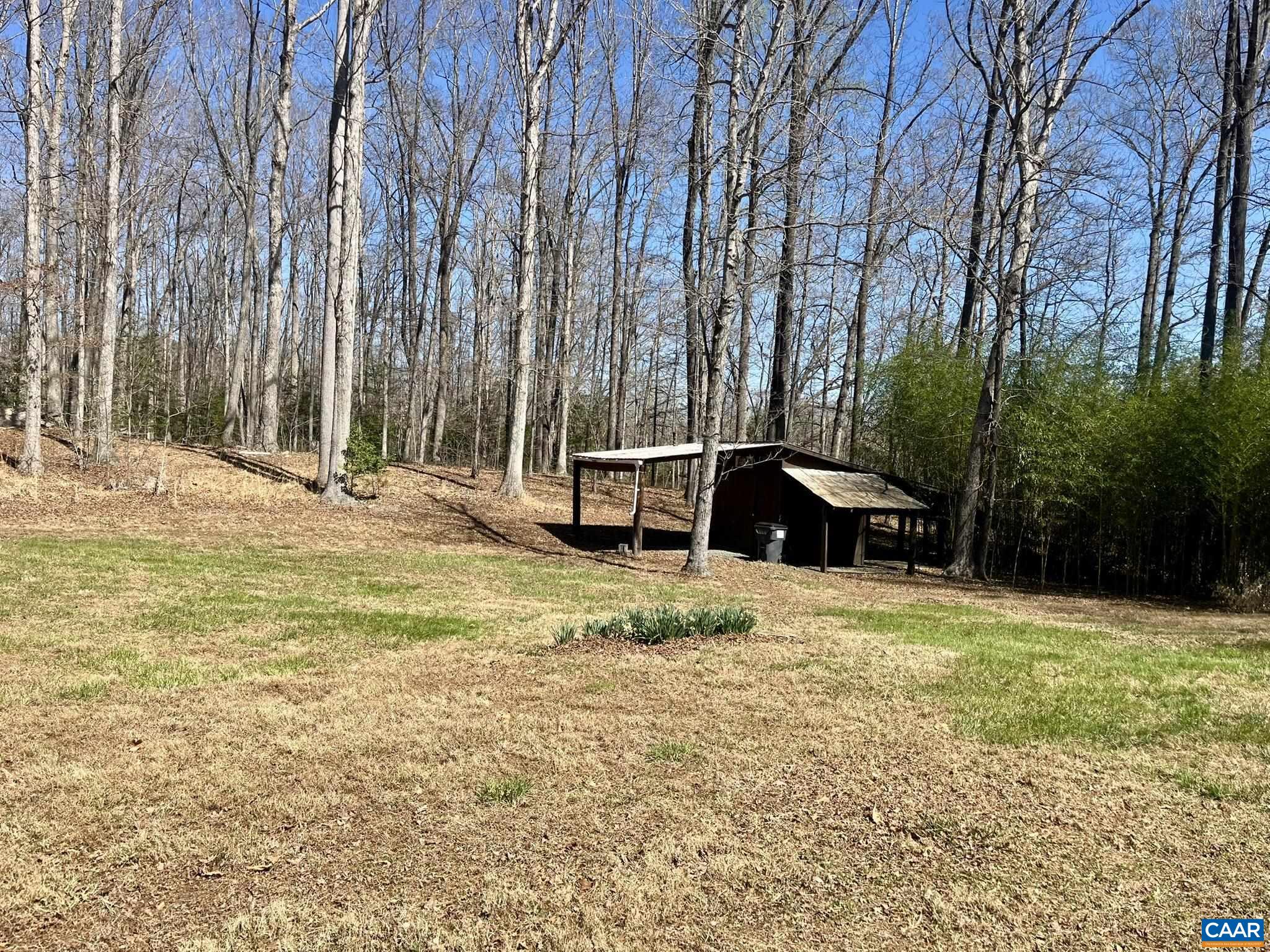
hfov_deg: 67.3
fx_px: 954
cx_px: 635
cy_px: 476
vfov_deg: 53.1
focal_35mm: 26
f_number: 1.6
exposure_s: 1/2513
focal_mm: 5.1
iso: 50
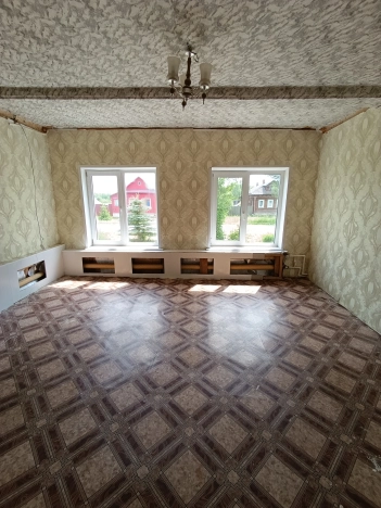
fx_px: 235
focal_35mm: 16
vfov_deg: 94.5
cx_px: 190
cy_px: 254
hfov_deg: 78.1
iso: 50
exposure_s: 1/100
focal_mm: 1.65
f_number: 2.2
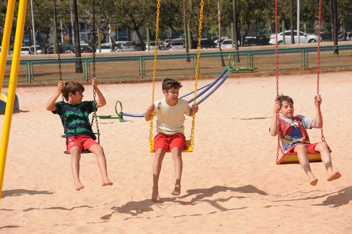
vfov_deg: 7.9
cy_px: 117
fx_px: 1698
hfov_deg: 11.8
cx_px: 176
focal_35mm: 174
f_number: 8
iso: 200
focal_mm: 116
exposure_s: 1/500
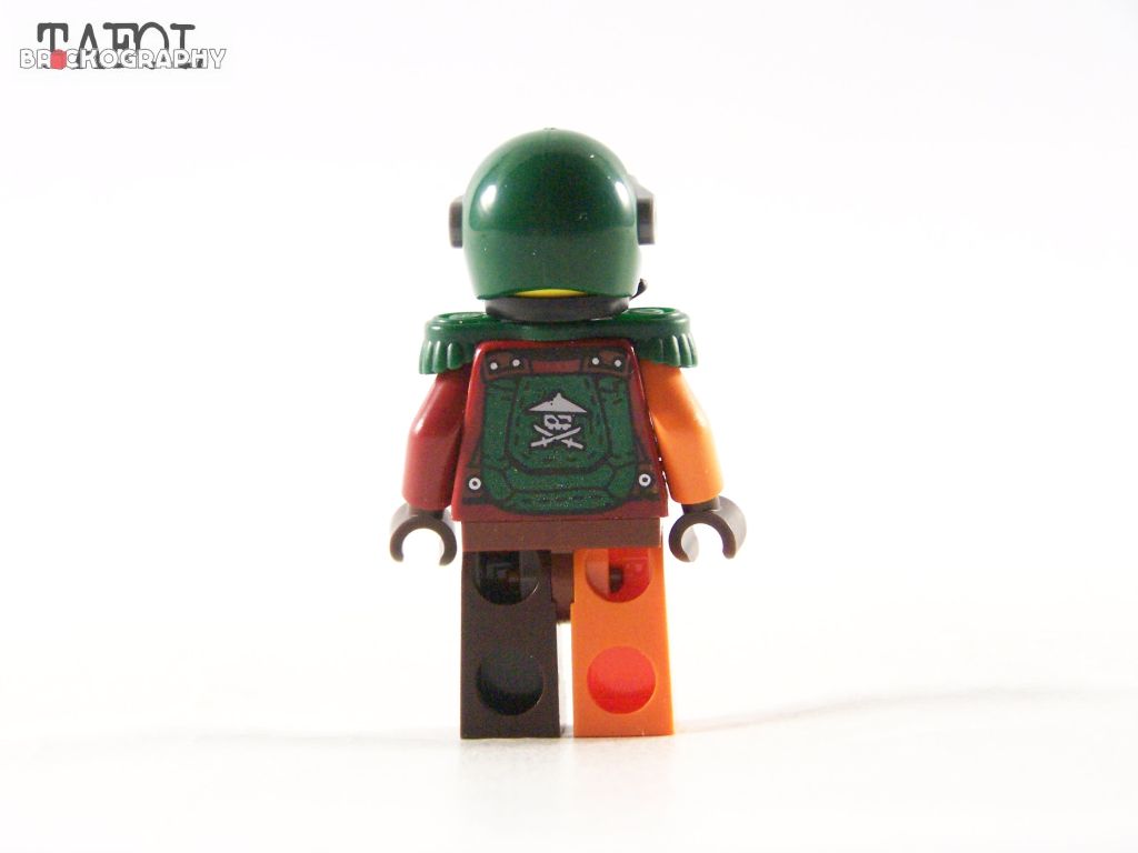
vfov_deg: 14.1
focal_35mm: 105
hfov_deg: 18.7
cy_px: 426
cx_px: 569
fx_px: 3452
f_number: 3.2
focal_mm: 17.5
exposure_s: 1/60
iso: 400
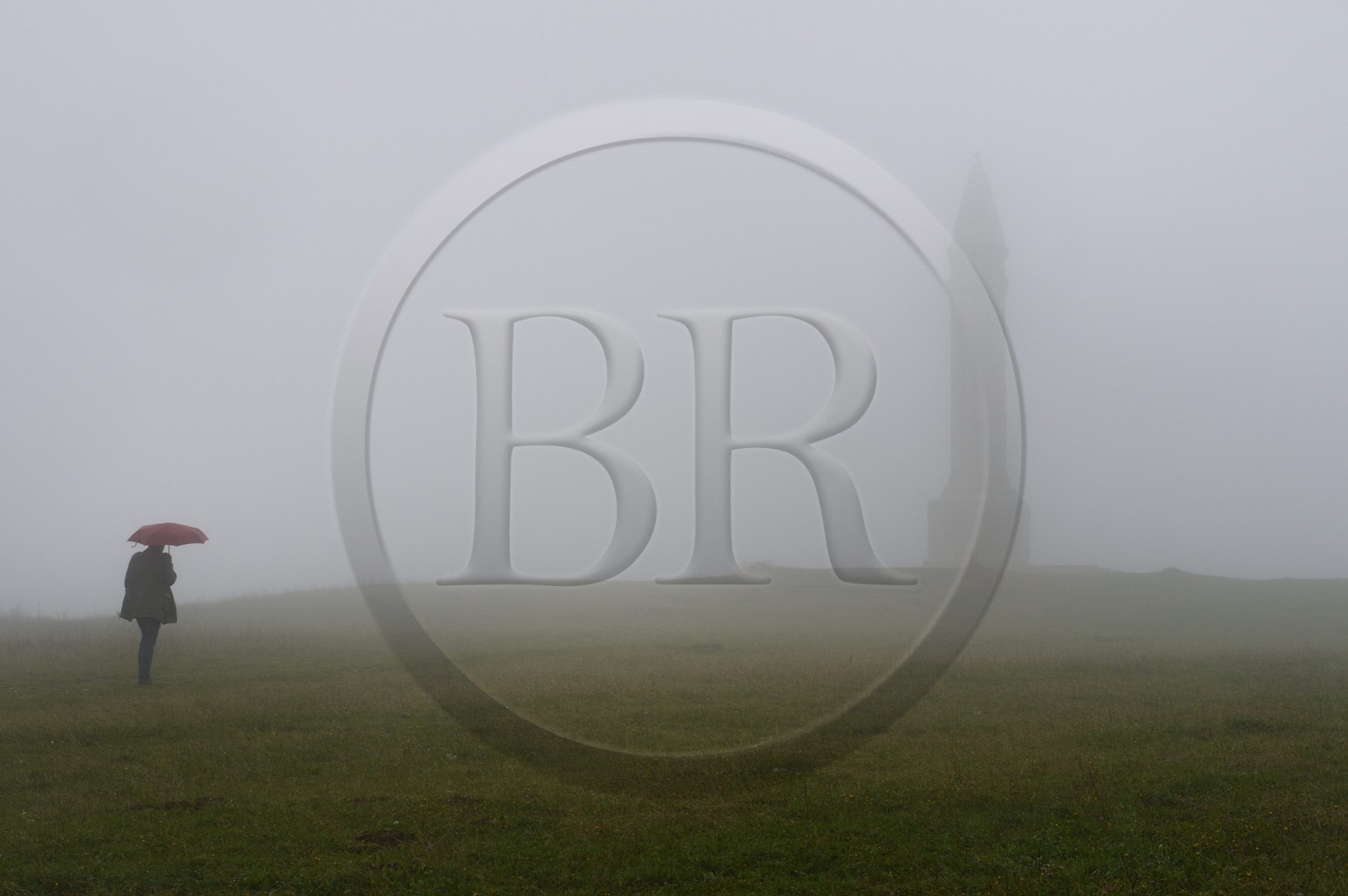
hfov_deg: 33.4
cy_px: 448
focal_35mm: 60
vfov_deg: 22.6
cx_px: 674
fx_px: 2245
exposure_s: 1/200
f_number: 14
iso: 400
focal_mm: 60
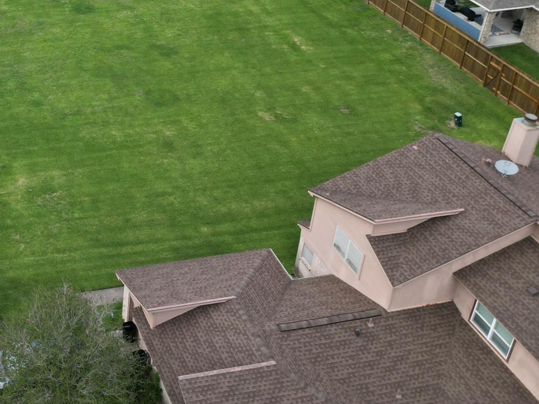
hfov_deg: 34.6
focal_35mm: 50
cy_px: -3
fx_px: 778
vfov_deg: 27.4
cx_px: -6
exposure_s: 1/2000
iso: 200
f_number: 1.7
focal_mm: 6.72
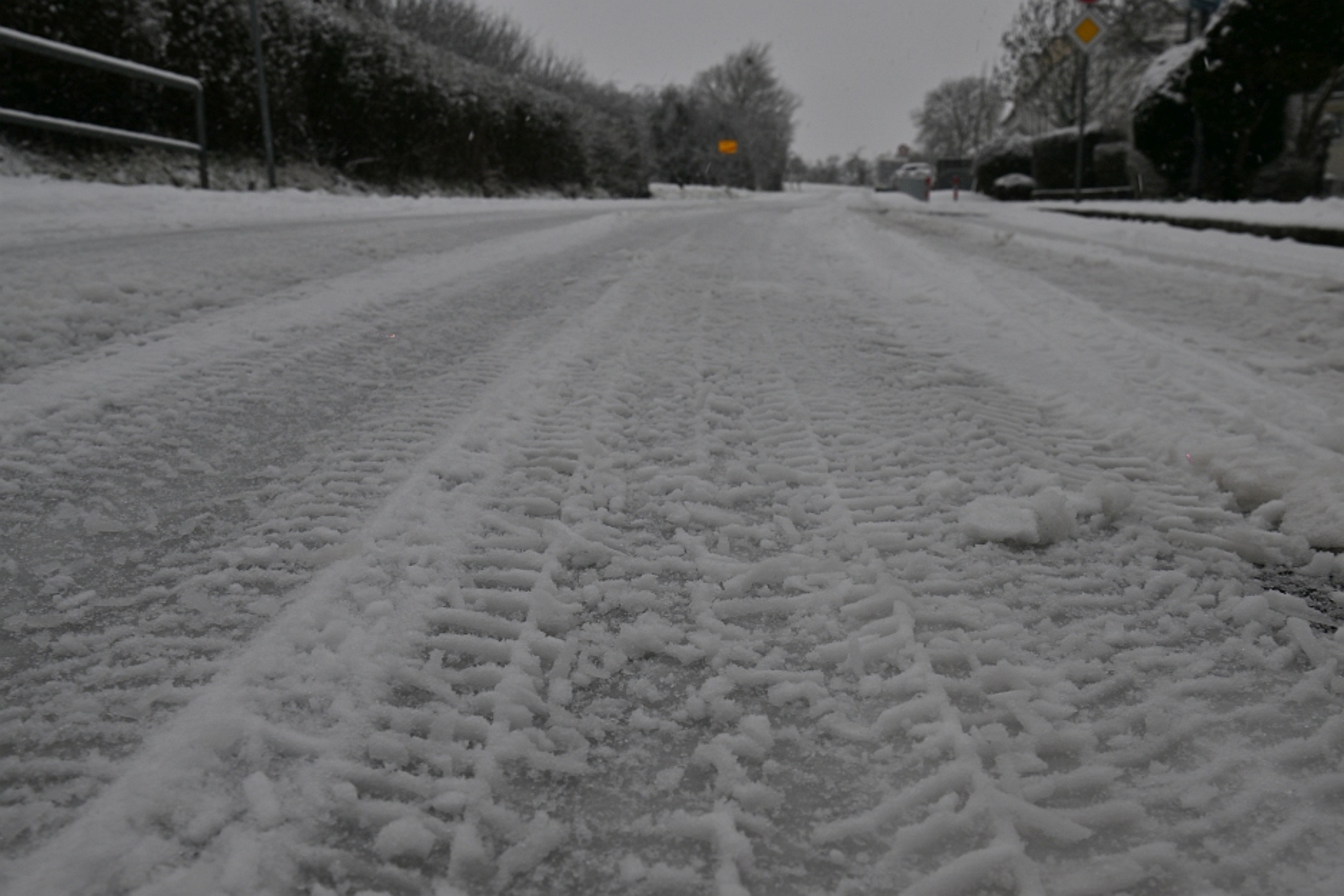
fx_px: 1419
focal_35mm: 38
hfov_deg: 50.7
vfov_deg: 35.1
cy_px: 448
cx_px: 672
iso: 200
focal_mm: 38
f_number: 20
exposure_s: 1/250
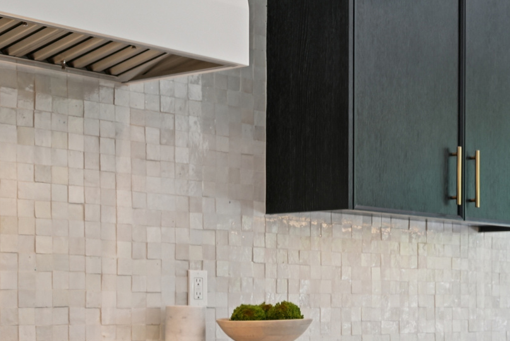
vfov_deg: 17.7
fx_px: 1077
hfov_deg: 24.2
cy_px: 309
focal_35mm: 76
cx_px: 613
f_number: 8
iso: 200
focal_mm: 30
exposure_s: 1/40
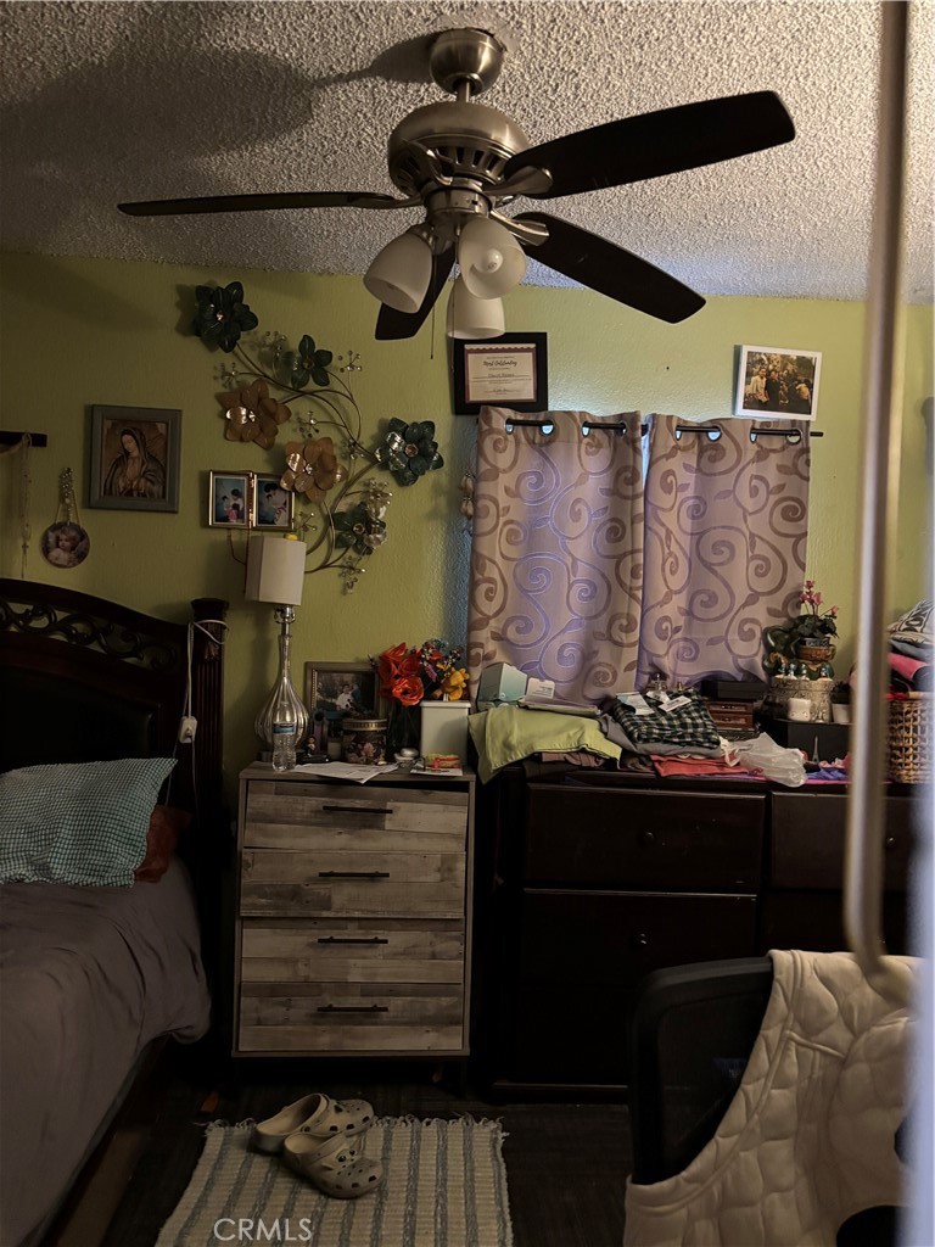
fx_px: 936
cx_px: 468
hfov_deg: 53.1
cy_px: 624
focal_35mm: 26
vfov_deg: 67.3
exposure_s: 1/30
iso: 1000
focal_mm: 5.96
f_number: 1.6
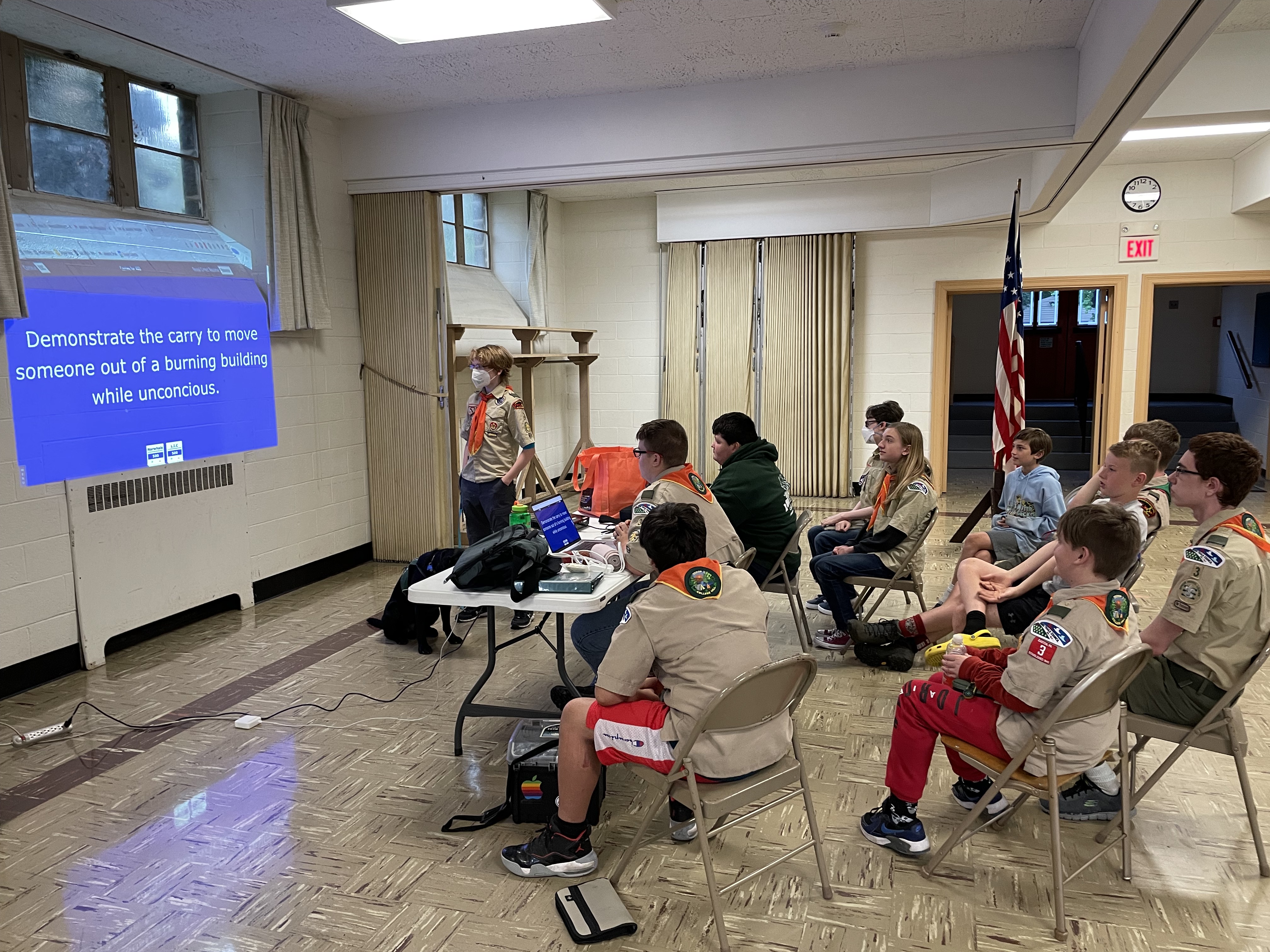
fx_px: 954
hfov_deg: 67.3
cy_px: 476
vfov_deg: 53.1
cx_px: 635
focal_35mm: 26
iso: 200
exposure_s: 1/60
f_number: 1.6
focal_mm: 4.2
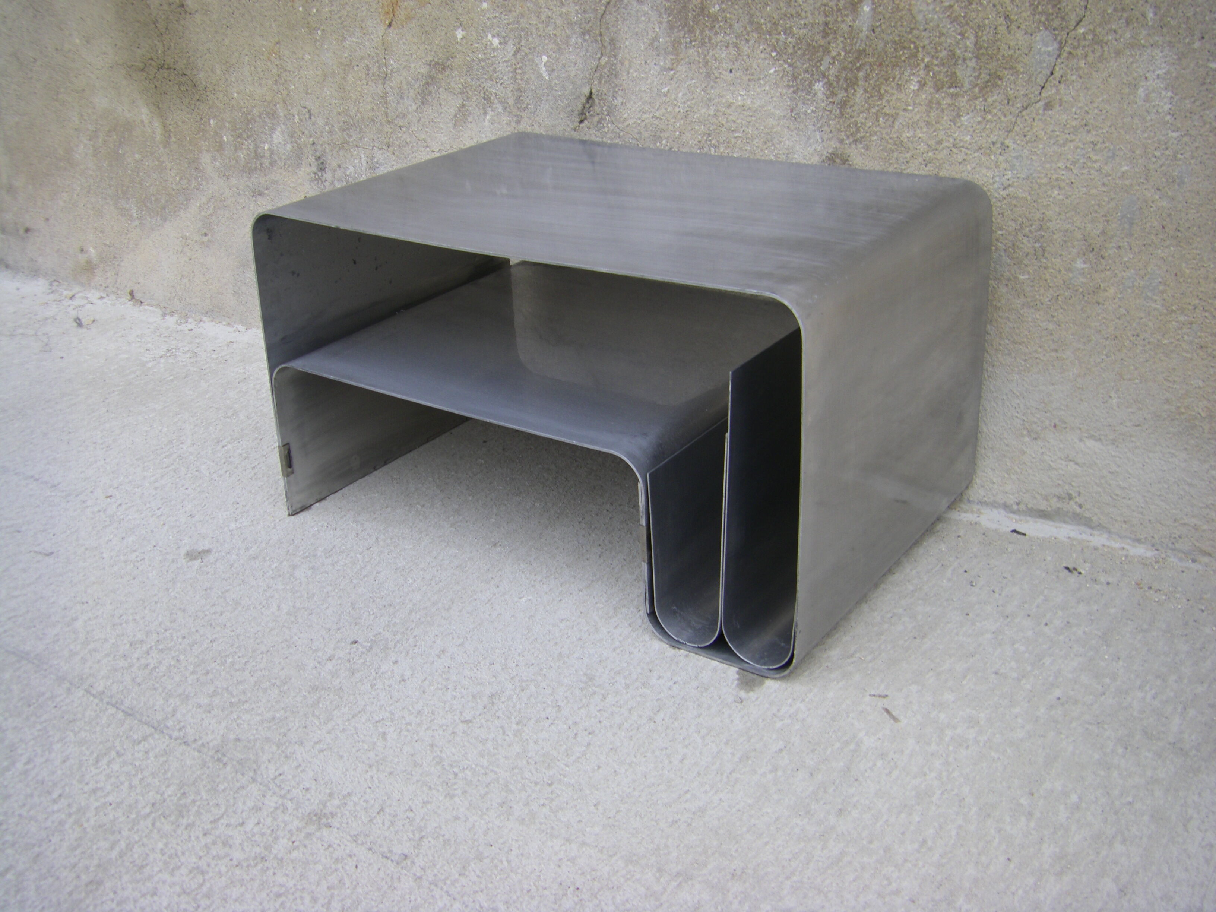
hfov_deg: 49.0
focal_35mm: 38
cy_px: 456
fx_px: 1335
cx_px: 608
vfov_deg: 37.7
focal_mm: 6.3
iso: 64
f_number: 3.5
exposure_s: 1/60
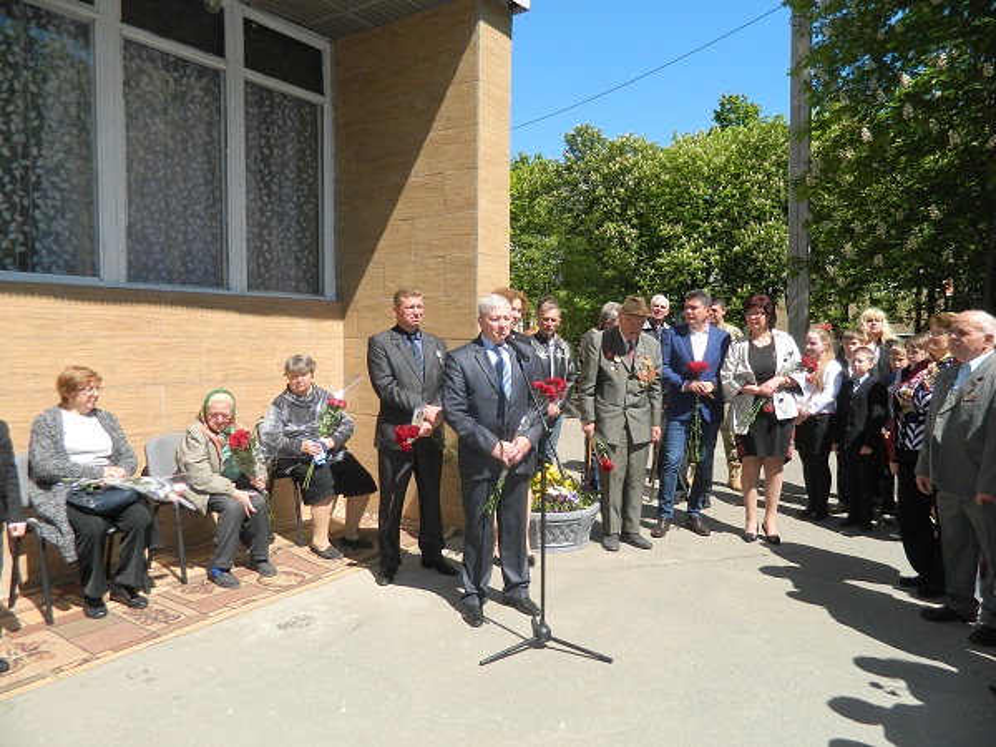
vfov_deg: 54.9
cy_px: 374
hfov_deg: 69.4
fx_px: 719
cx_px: 498
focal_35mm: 25
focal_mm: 4.5
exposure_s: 1/800
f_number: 3.1
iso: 80
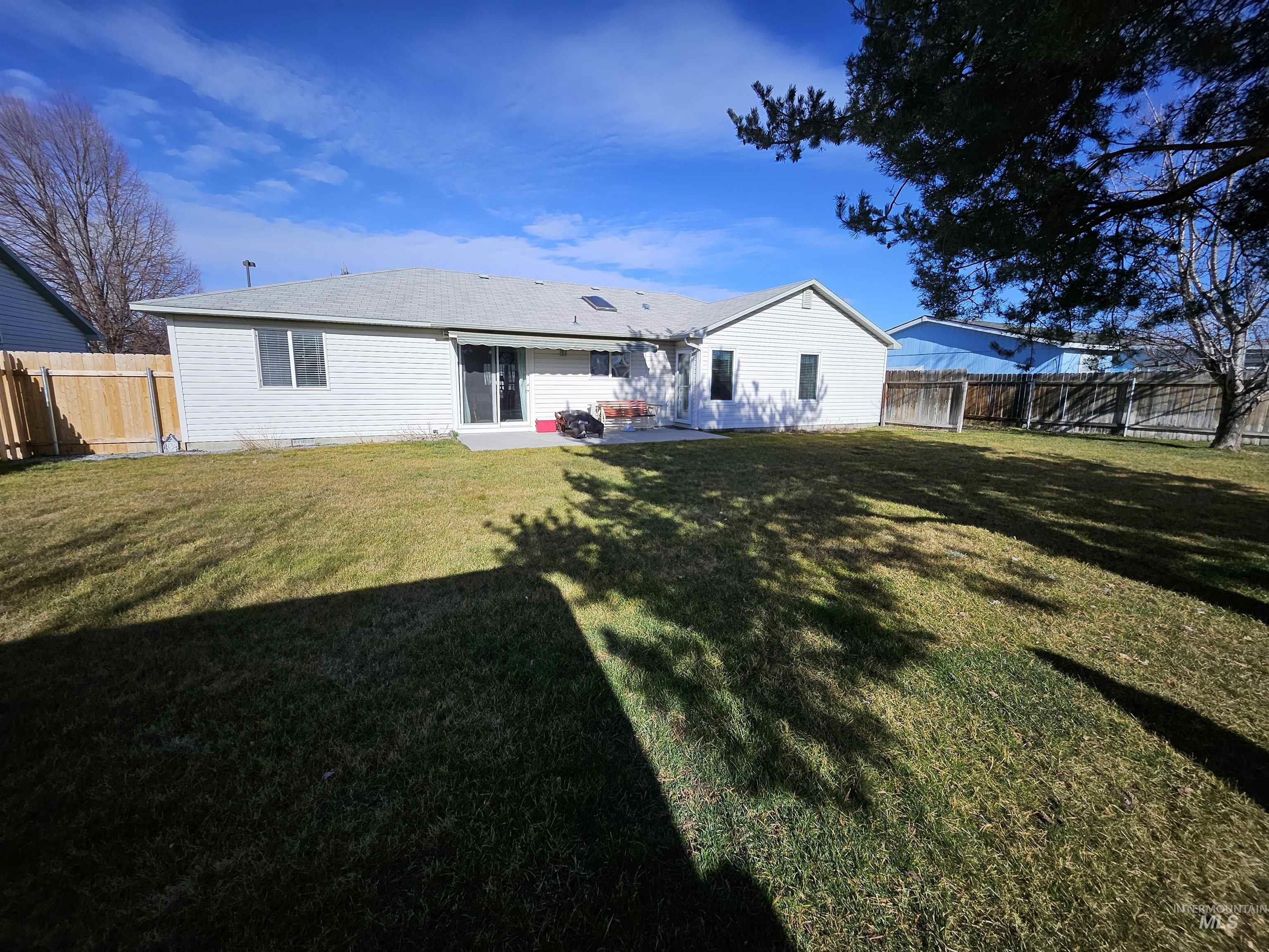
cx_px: 634
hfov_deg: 106.2
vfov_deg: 89.9
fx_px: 477
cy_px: 476
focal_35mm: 13
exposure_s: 1/1645
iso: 32
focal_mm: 1.74
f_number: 2.2
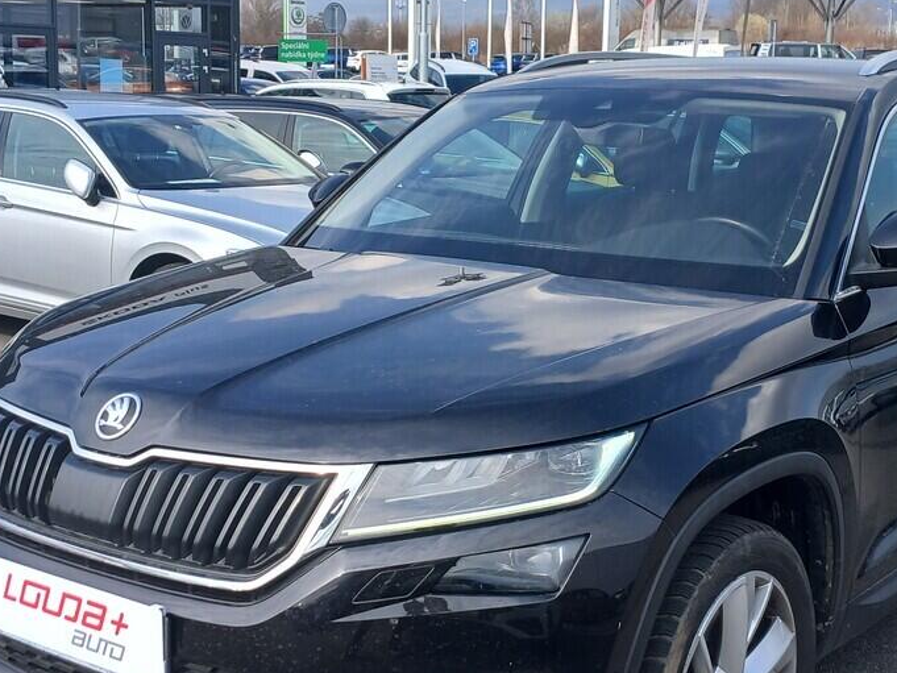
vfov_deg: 26.6
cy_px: 320
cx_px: 508
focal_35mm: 55
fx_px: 1425
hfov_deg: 34.9
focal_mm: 3.98
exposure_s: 1/307
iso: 20
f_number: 1.8
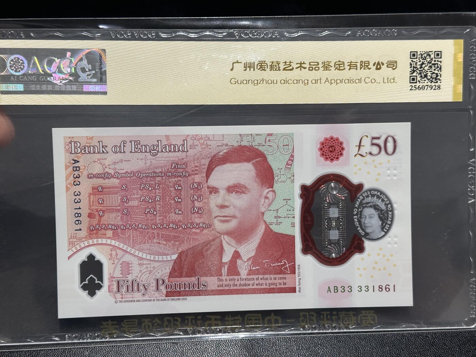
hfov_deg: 39.7
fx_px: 660
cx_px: 238
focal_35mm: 48
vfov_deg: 30.3
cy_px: 178
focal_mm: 6.86
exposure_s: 1/50
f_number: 1.78
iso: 125
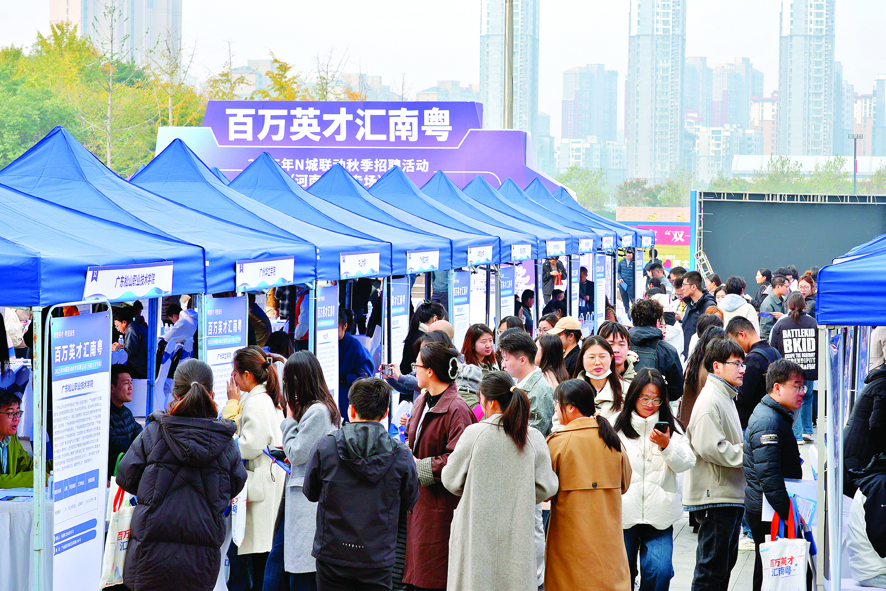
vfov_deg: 13.8
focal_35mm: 99
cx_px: 443
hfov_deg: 20.6
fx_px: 2436
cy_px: 296
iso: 100
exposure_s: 1/100
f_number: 8
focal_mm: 66
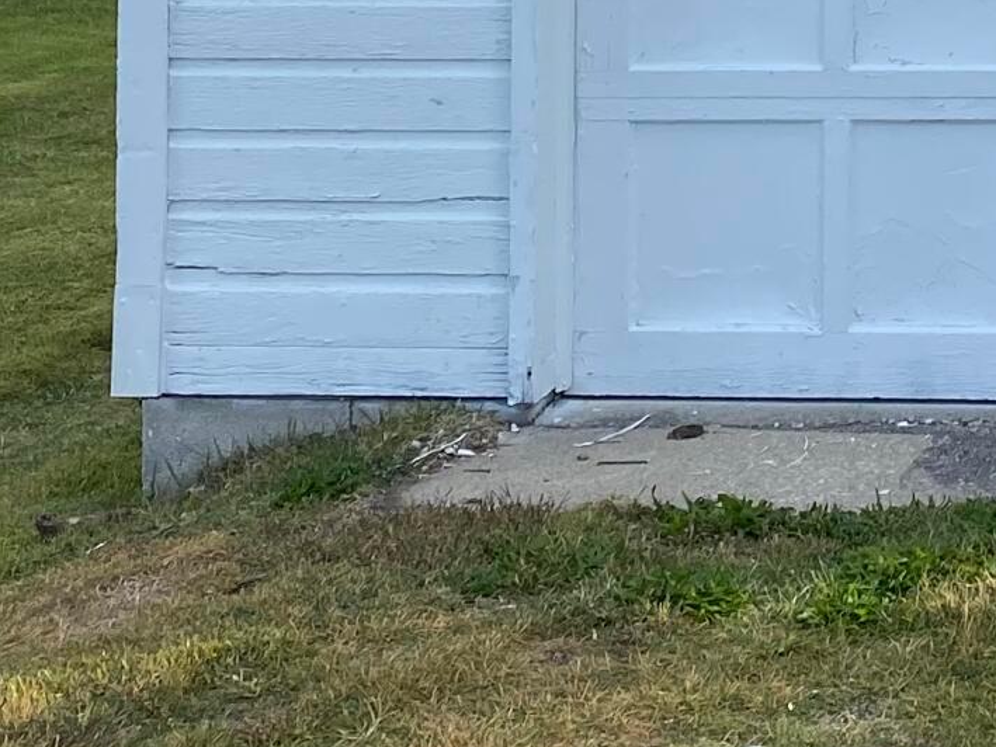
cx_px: 1274
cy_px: -469
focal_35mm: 110
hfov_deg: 16.9
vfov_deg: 12.6
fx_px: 3166
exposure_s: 1/1543
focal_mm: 4.25
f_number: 1.8
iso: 32
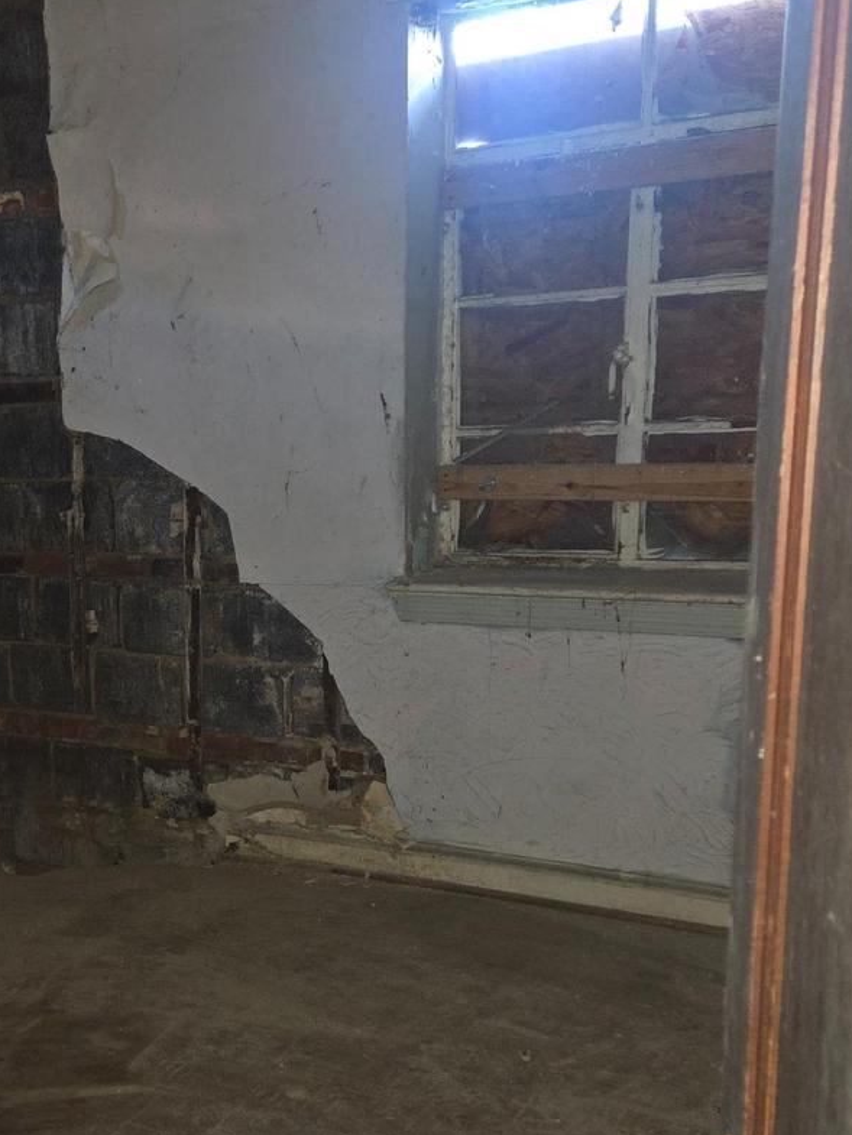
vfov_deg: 41.6
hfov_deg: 30.8
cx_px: 85
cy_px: 749
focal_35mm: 45
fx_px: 1476
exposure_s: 1/12
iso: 200
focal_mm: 5.4
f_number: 1.8
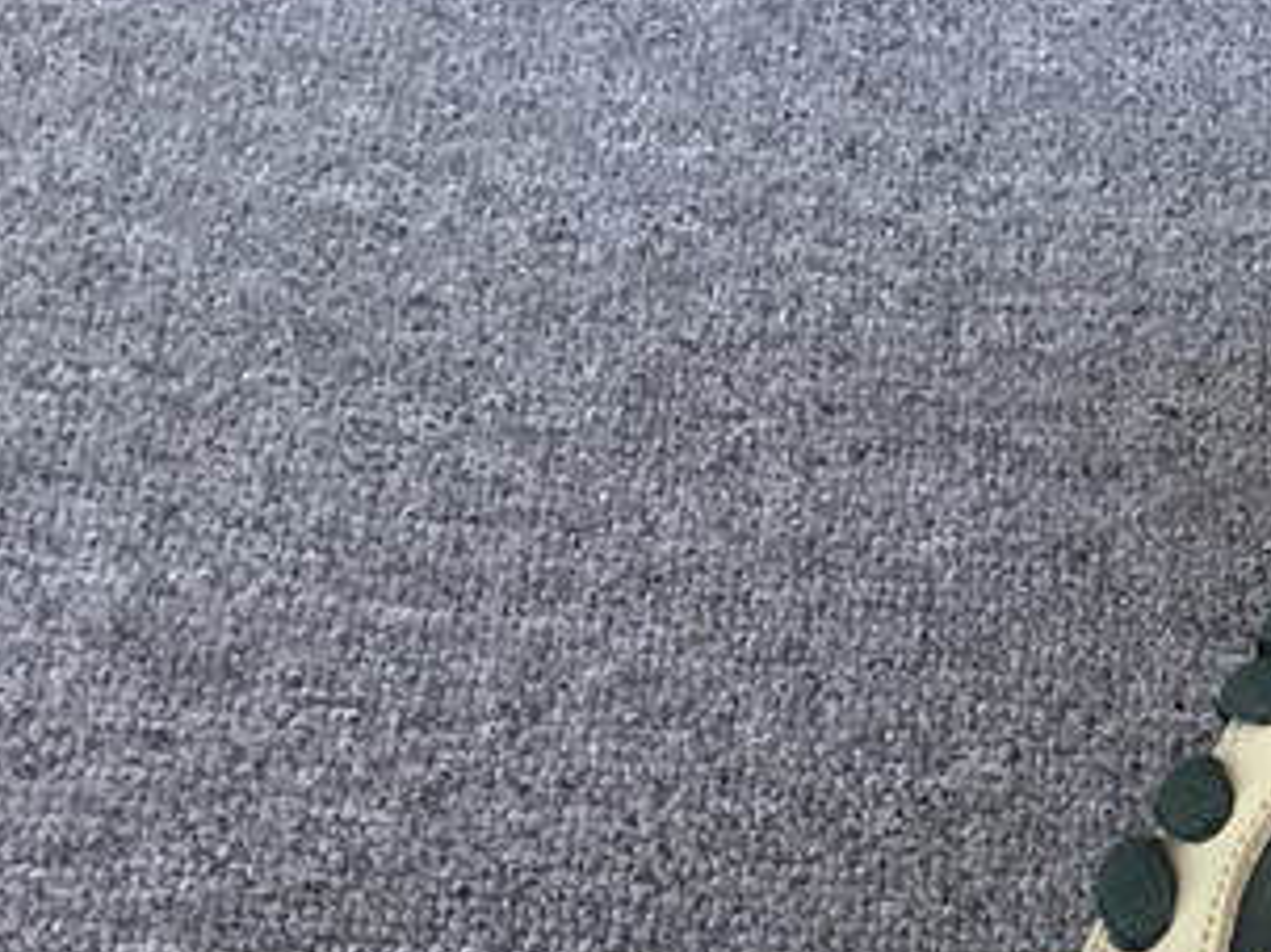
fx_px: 3377
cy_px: 1290
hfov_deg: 19.2
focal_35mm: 92
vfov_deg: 15.2
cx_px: 1787
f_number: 2.4
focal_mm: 3.3
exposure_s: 1/144
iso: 25
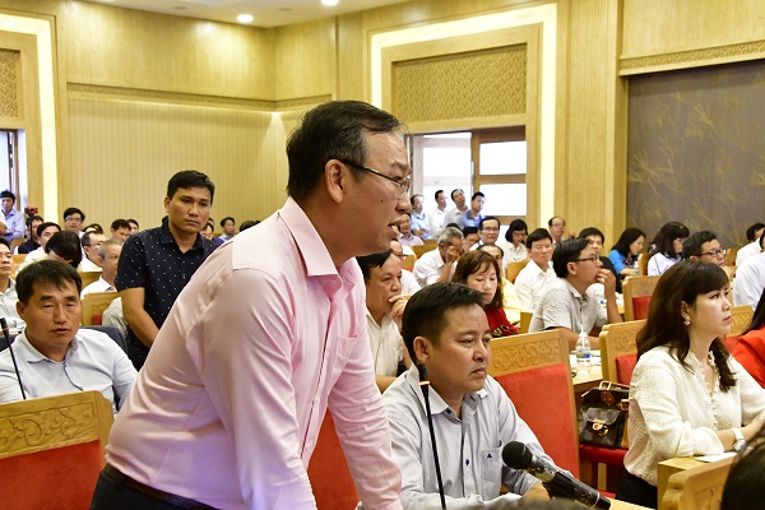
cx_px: 382
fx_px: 1020
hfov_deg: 41.1
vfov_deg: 28.1
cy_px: 255
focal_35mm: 48
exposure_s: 1/50
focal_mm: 32
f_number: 8
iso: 9000
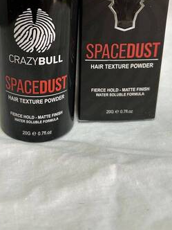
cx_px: 67
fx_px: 311
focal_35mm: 47
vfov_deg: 39.3
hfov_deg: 30.8
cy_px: 56
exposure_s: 1/100
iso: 100
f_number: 1.5
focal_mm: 5.7
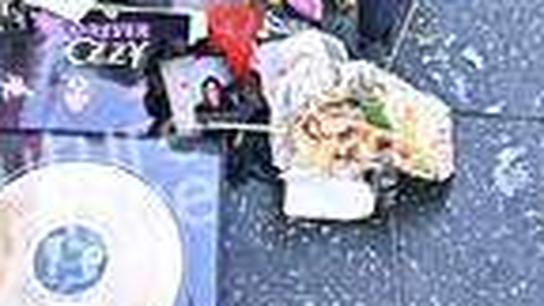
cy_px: -363
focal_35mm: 70
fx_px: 1010
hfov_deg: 29.6
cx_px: 132
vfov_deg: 13.8
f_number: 6.3
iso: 1600
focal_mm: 24
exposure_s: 1/400
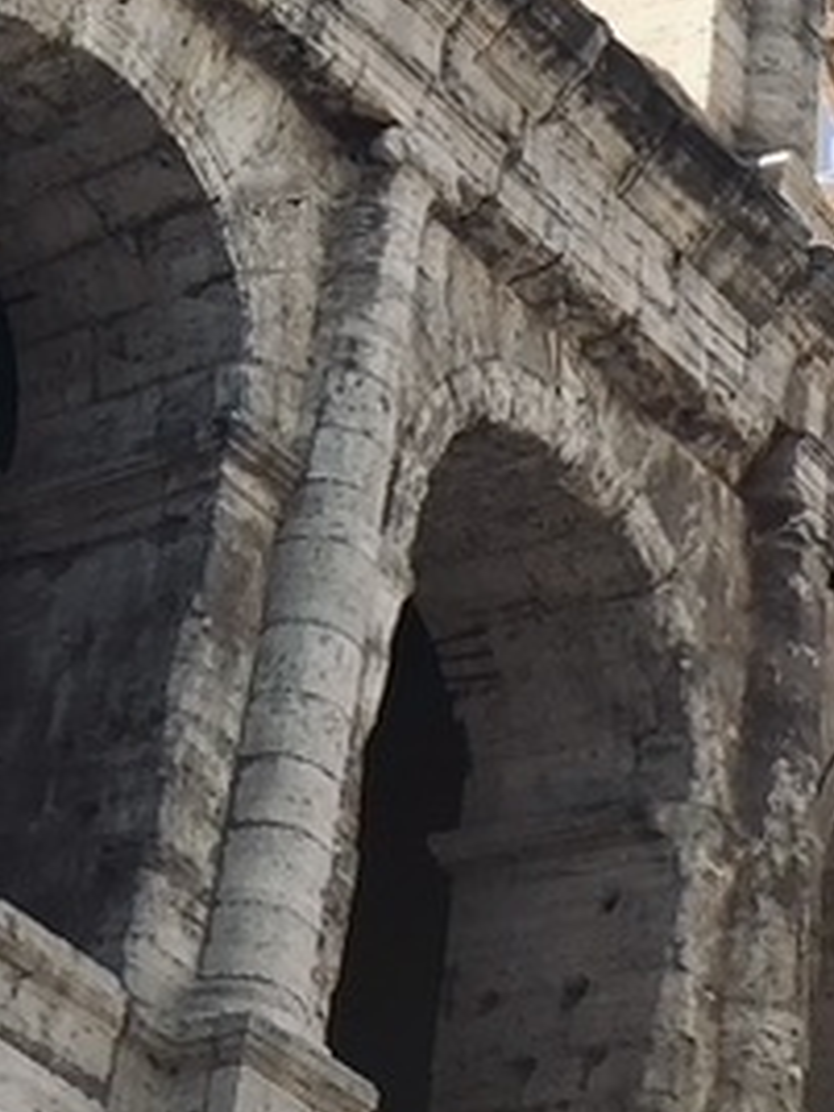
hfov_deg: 13.8
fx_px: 3437
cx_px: 261
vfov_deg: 16.7
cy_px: -560
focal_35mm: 107
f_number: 1.8
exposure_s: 1/1143
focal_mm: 3.99
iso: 20
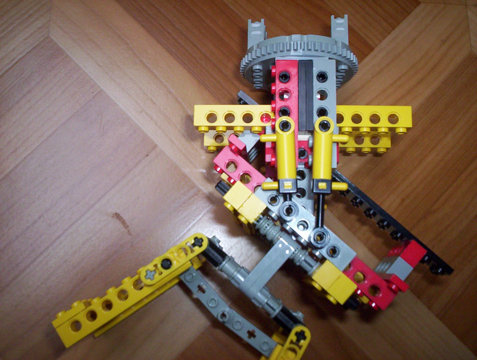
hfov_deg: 48.9
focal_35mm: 38
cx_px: 238
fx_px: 525
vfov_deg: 37.9
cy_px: 180
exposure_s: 1/60
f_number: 4.5
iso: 140
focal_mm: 4.99
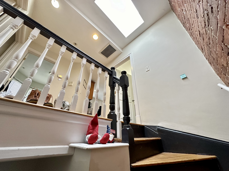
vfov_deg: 85.7
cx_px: 114
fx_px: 93
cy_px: 86
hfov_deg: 102.1
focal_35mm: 14
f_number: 2.2
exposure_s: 1/97
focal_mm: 2.22
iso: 320
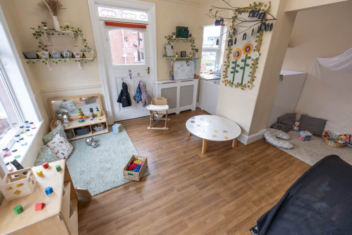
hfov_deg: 100.4
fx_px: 147
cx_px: 176
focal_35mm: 15
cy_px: 118
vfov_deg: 77.3
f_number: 4
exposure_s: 1/50
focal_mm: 10
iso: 250
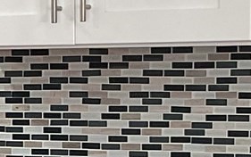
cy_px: 228
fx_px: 1533
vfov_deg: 5.8
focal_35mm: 224
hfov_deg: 9.3
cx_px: -36
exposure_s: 1/60
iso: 64
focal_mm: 3
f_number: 1.8
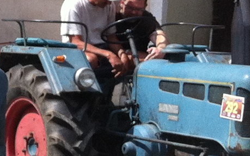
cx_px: -327
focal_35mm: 209
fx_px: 1424
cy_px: -2
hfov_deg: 9.1
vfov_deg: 6.3
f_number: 2.8
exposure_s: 1/914
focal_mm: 3.85
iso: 80
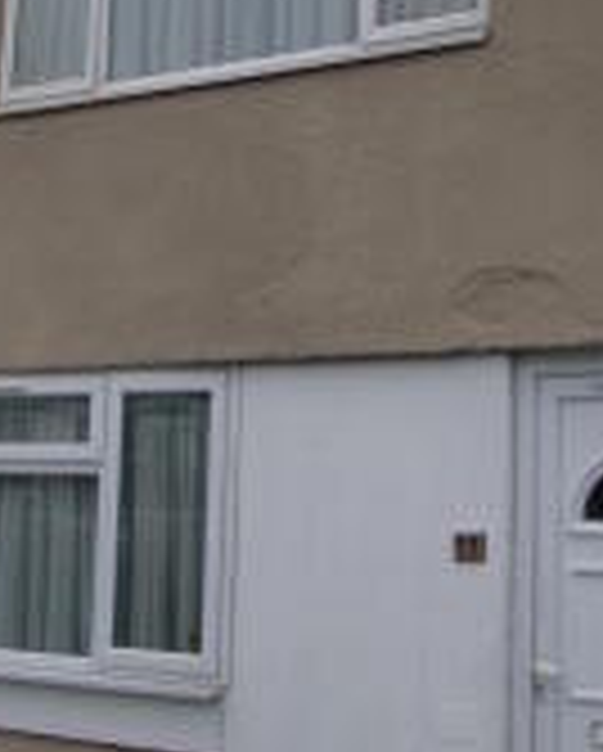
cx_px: 315
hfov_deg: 16.7
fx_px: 2049
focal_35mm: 92
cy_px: 11
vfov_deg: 20.2
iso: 64
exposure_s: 1/200
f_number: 2.8
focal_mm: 6.3
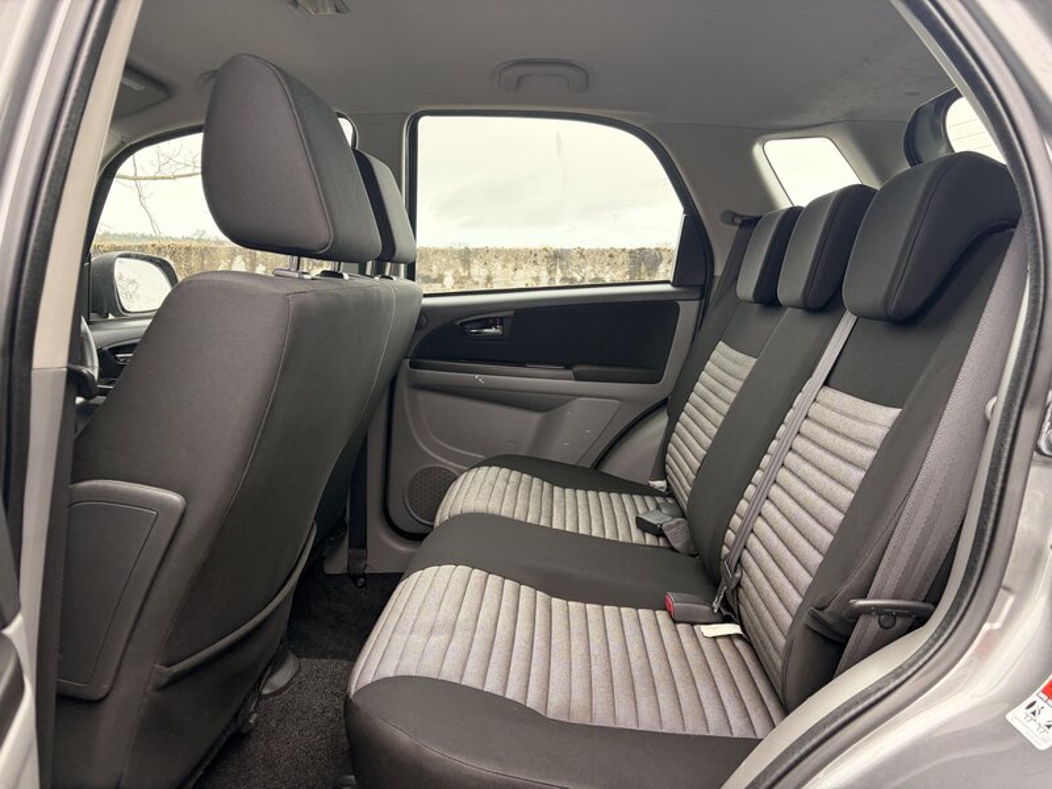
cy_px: 394
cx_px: 526
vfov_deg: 53.1
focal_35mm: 26
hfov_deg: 67.3
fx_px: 790
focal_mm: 5.96
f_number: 1.6
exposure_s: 1/175
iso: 125
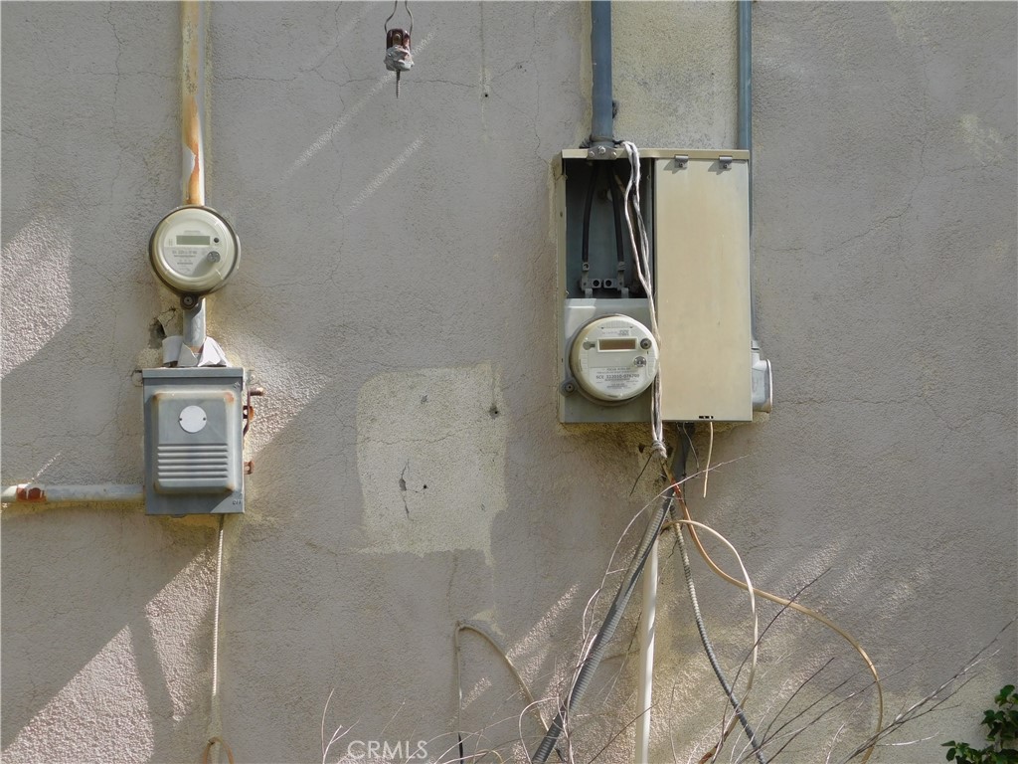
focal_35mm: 59
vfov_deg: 24.8
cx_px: 509
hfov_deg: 32.7
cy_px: 382
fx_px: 1735
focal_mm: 10.4
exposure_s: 1/640
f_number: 4
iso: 125
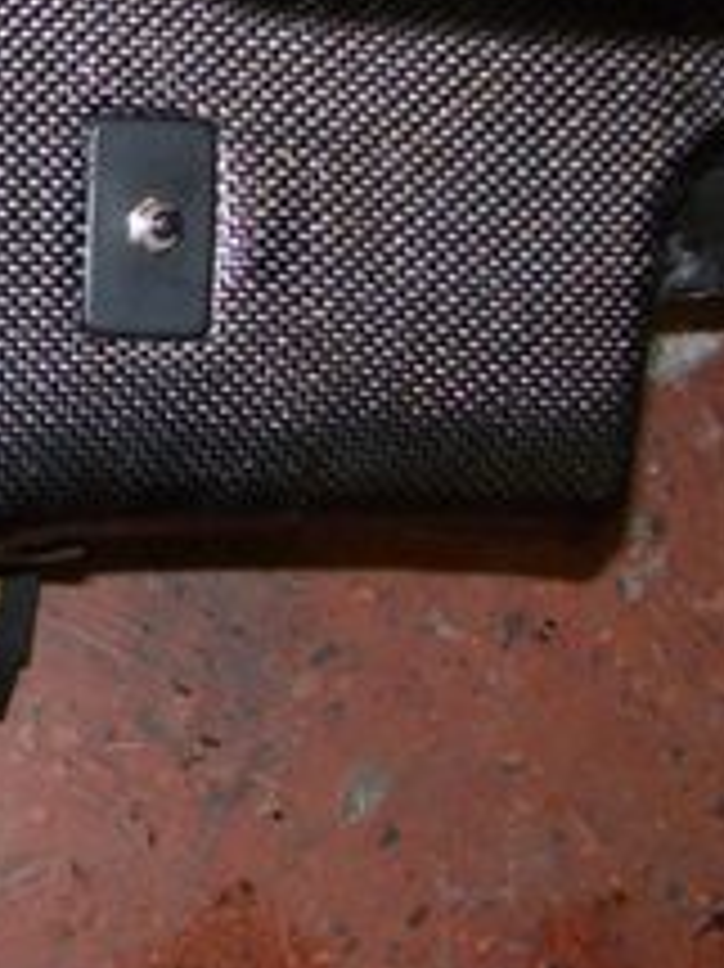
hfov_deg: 12.9
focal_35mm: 107
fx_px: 2987
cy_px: 288
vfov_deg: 18.3
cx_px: -463
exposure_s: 1/64
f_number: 2.7
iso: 80
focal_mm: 6
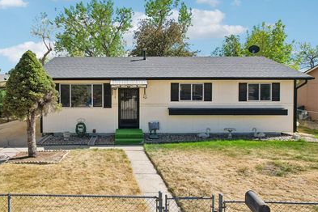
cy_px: 95
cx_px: 128
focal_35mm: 28
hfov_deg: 64.9
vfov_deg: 46.3
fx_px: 247
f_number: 2.8
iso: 140
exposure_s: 1/2500
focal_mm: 8.4
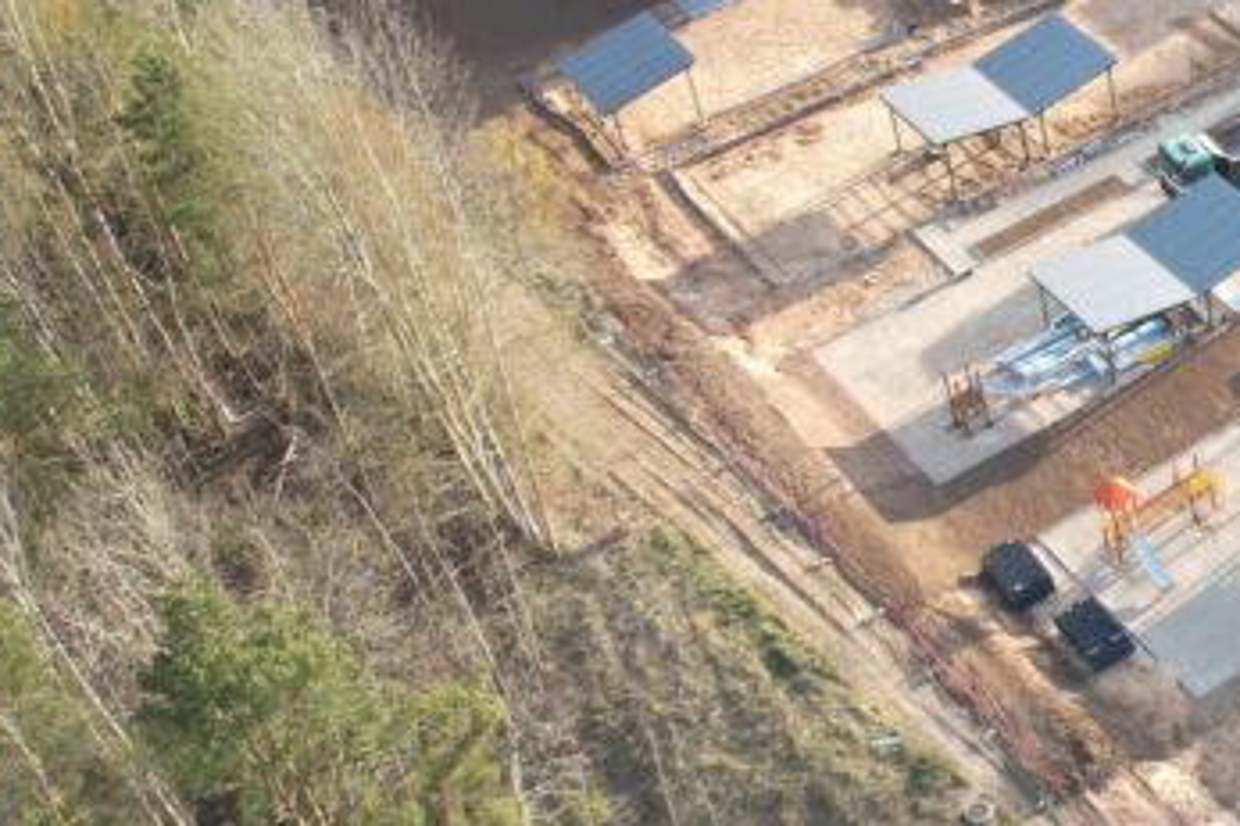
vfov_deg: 20.8
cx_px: 1551
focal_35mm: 65
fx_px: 2238
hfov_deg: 26.8
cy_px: 220
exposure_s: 1/240
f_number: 2.8
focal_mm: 8.38
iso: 100
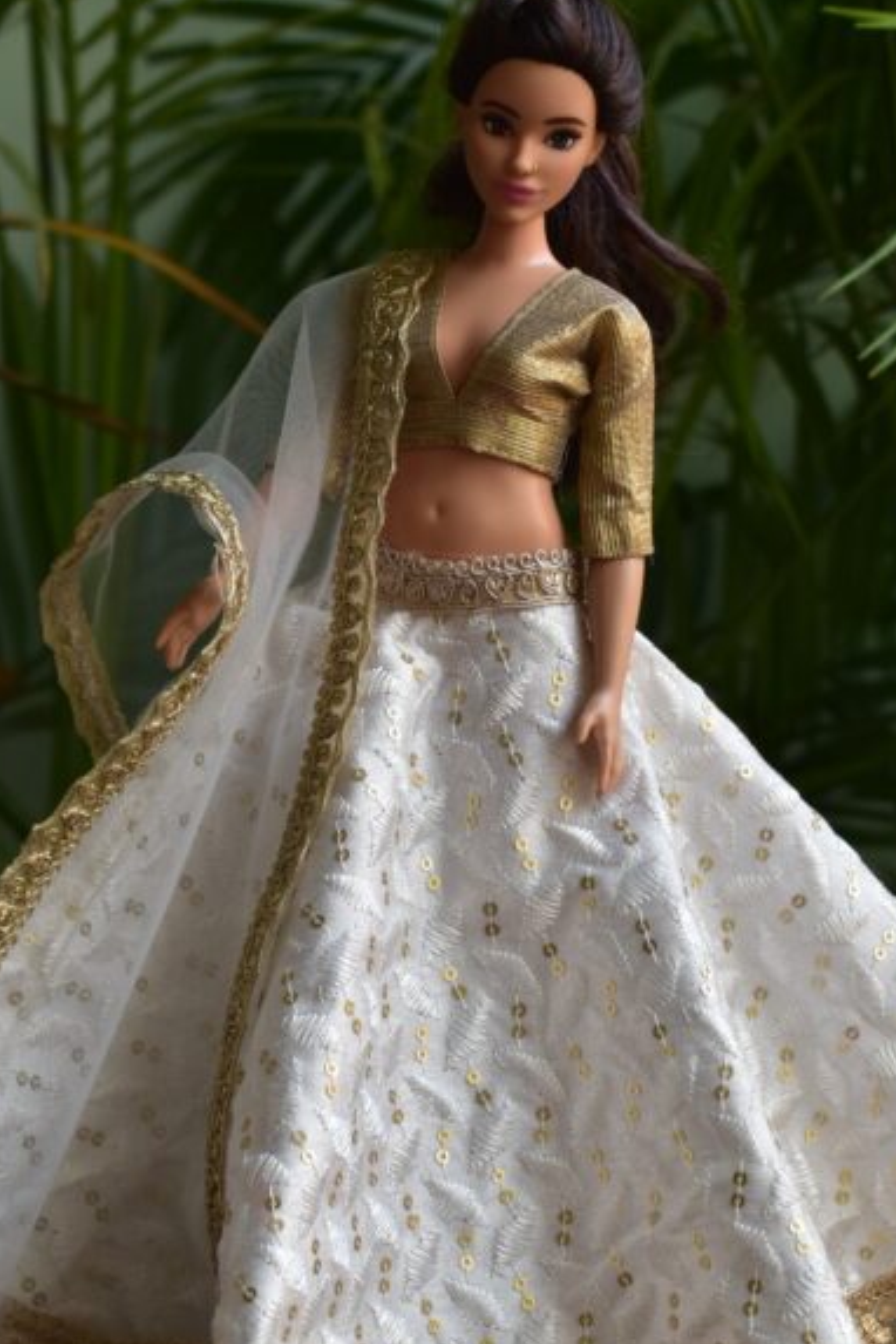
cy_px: 722
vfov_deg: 18.1
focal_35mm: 113
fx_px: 4218
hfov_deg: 12.1
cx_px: 457
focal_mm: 48
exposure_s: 1/80
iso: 400
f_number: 7.1
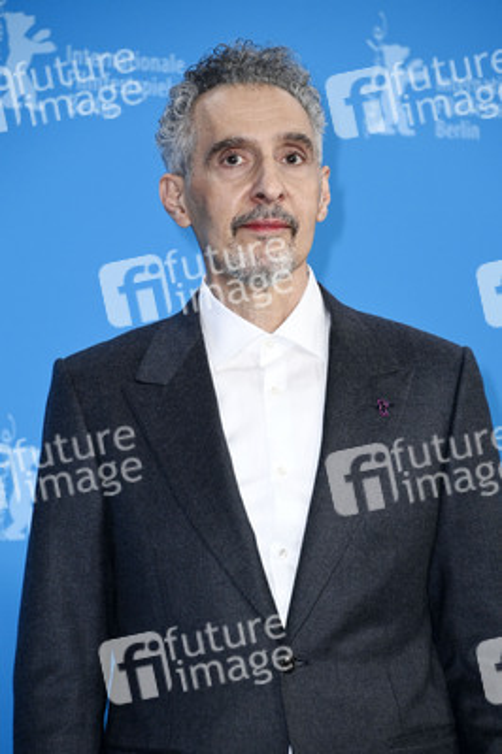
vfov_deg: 12.1
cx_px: 251
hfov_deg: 8.1
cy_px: 377
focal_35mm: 170
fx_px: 3562
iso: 1600
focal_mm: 170
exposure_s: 1/250
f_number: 5.6
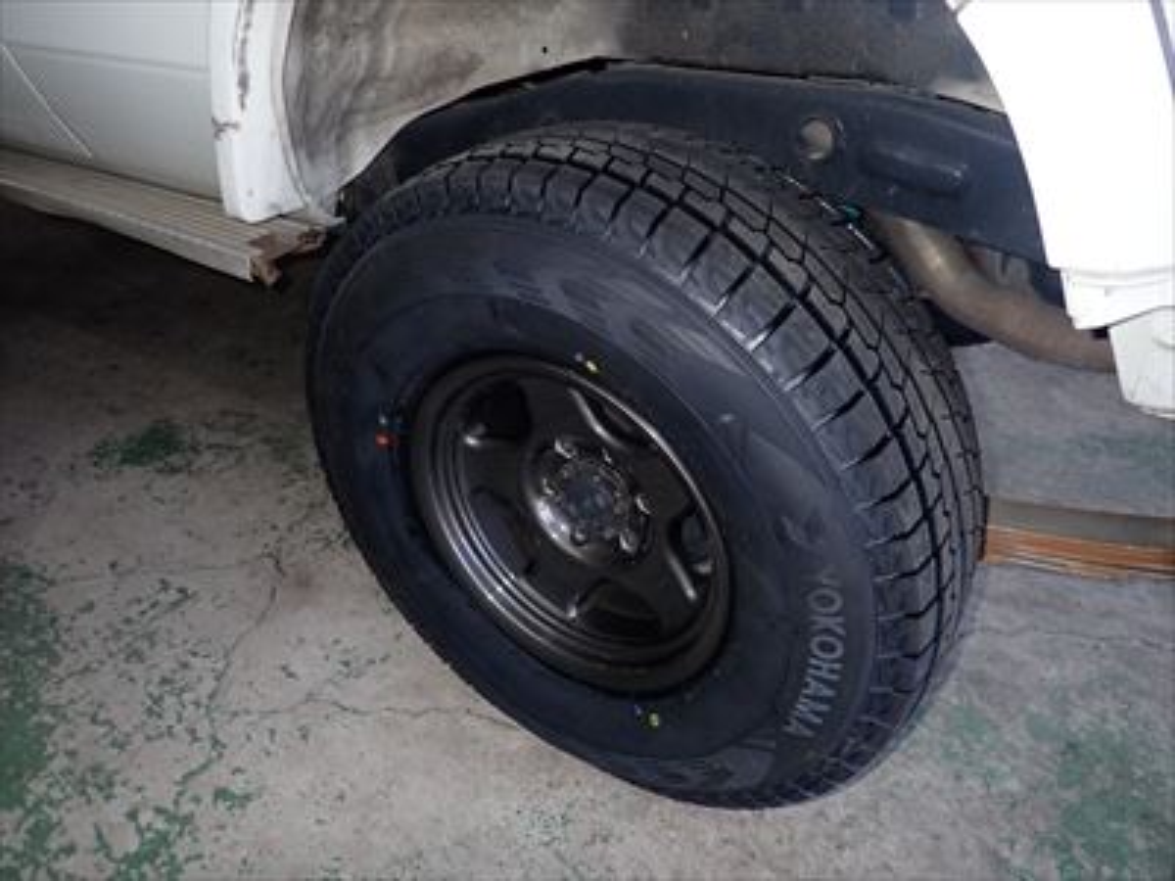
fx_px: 849
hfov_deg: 69.4
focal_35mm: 25
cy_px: 440
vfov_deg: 54.9
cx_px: 588
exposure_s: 1/30
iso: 250
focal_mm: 4.5
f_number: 5.6
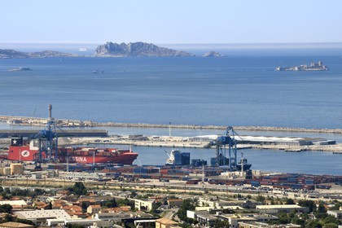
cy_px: 114
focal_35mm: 185
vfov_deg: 7.4
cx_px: 171
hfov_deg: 11.1
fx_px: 1757
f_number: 18
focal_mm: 185
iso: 200
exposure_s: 1/160
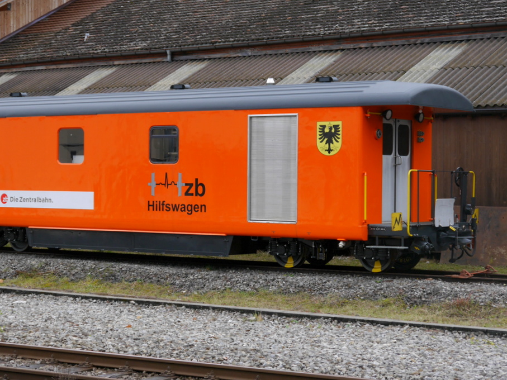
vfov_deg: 16.4
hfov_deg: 21.7
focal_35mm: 90
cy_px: 169
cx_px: 192
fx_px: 1318
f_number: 5.6
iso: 160
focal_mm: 34
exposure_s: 1/160
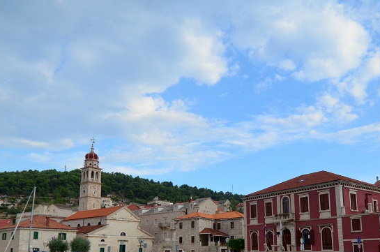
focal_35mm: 33
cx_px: 207
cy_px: 186
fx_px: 348
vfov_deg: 38.9
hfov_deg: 57.2
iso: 1000
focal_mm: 12
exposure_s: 1/8000
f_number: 4
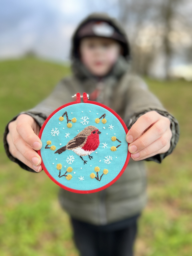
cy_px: 128
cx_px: 96
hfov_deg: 53.1
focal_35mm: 26
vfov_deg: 67.3
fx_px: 192
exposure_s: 1/121
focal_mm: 5.7
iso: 64
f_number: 1.5
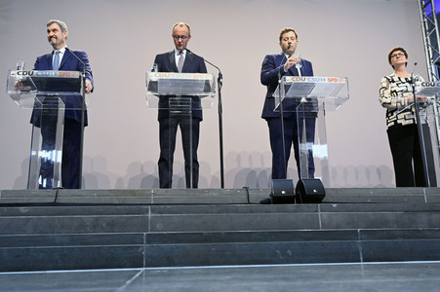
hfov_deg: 62.0
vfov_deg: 43.5
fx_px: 366
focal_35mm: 30
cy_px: 146
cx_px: 220
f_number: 5
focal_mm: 30
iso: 4000
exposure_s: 1/400
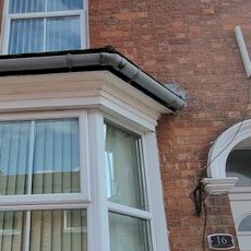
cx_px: 74
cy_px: 165
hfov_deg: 46.1
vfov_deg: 46.5
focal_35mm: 35
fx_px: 287
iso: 50
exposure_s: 1/1204
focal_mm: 2.2
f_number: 2.2
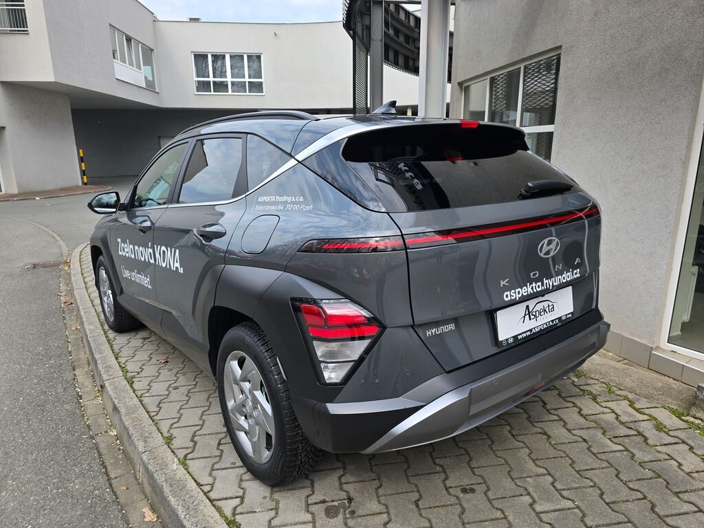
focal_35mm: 23
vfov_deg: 58.9
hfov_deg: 73.9
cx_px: 352
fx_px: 468
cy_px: 264
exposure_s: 1/309
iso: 12
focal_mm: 6.3
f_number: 1.7
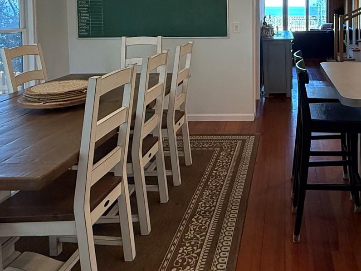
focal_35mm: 36
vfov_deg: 37.1
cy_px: 26
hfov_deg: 48.9
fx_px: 375
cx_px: 279
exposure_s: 1/120
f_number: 2.2
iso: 320
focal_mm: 2.22
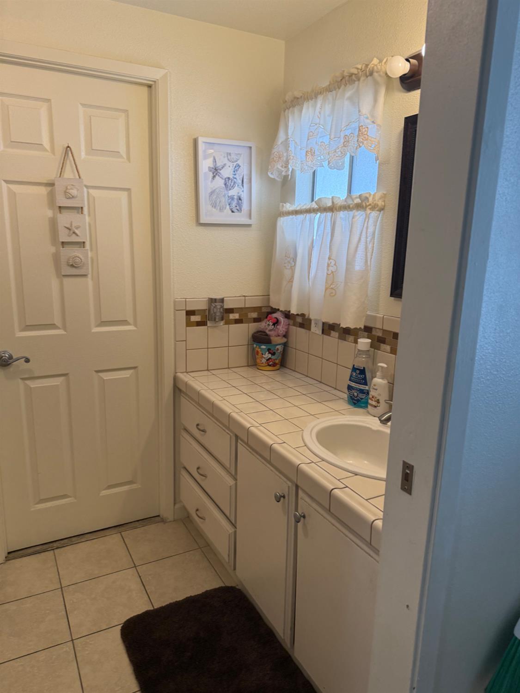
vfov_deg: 71.6
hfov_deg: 56.8
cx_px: 260
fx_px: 480
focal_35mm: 24
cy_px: 346
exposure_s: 1/141
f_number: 1.78
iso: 160
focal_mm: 6.76
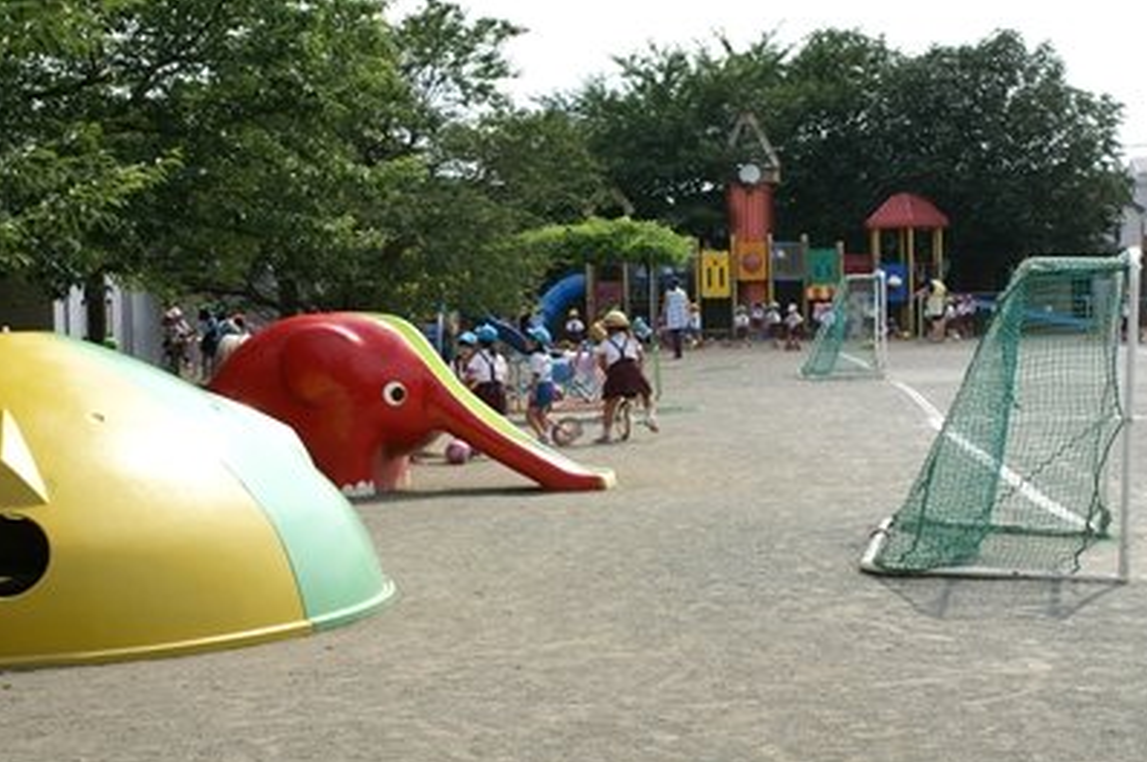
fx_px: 1896
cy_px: 358
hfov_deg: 33.7
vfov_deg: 22.7
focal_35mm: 60
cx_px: 569
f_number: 8
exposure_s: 1/160
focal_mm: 35
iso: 100
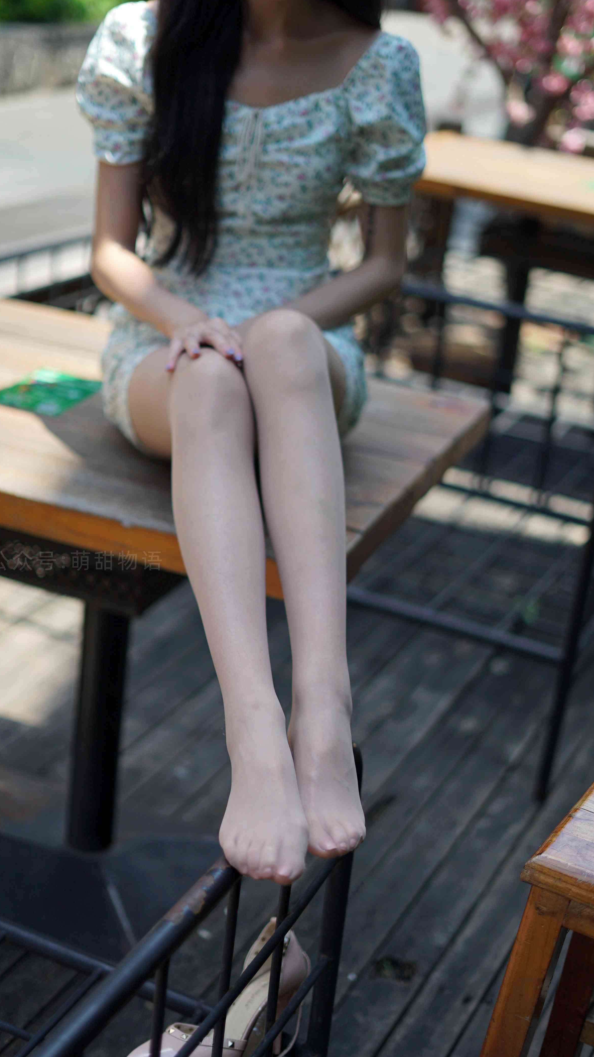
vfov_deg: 39.2
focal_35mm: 53
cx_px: 285
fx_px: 1484
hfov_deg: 22.6
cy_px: 532
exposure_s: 1/1600
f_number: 1.8
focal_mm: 50
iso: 100
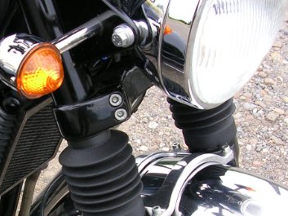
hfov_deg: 22.3
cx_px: 40
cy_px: 192
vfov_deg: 16.9
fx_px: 716
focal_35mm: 86
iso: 50
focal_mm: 5.8
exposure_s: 1/291
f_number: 2.8
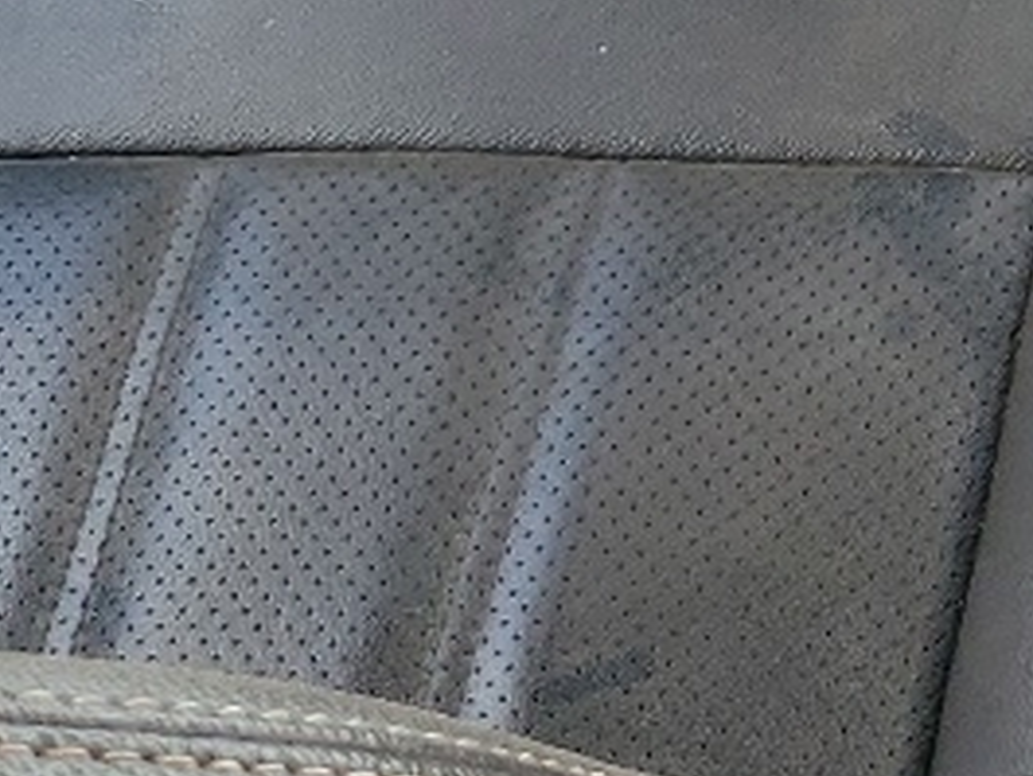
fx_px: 4687
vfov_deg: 9.1
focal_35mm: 157
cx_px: 1972
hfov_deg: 11.5
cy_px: -511
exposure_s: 1/147
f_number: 1.5
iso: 50
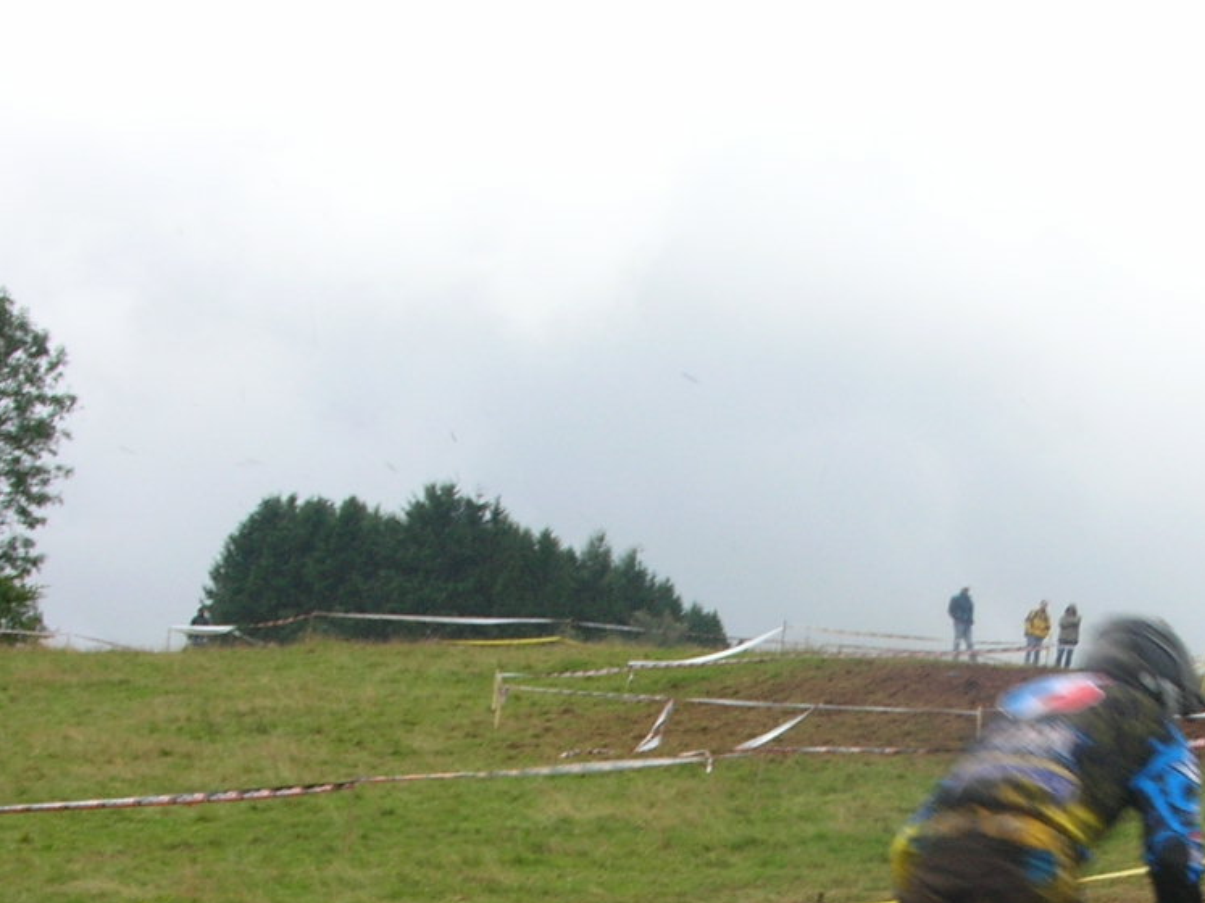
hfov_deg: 25.5
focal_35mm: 75
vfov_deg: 19.0
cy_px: 935
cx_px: 994
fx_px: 2610
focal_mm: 5.8
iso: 50
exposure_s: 1/109
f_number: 5.6
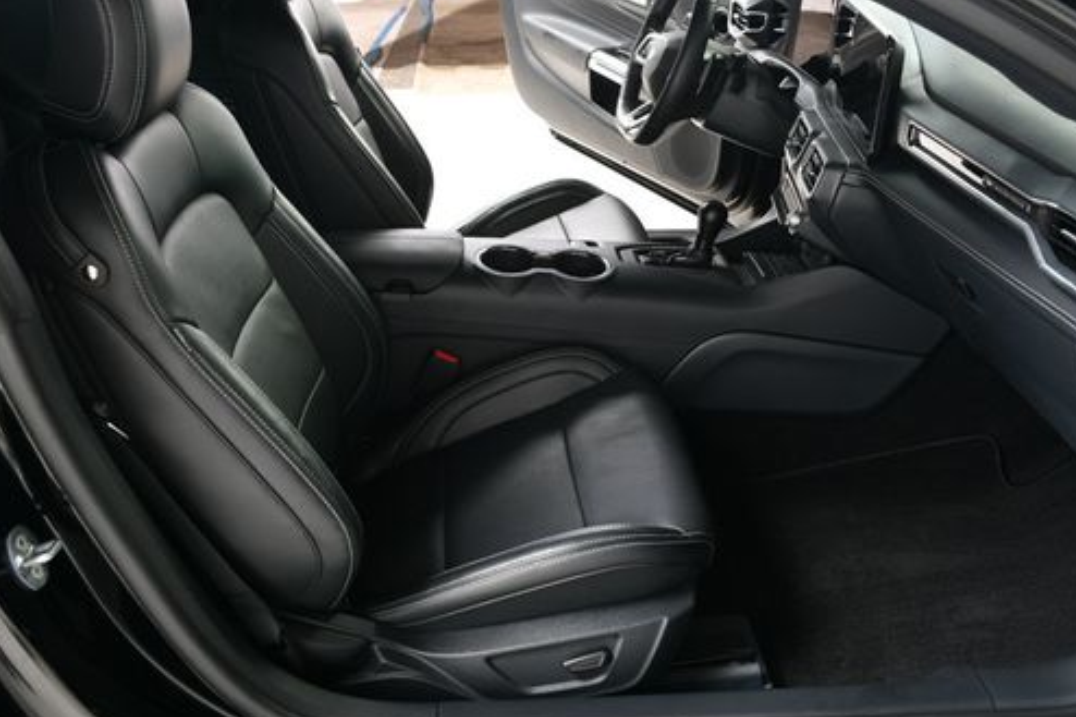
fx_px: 1046
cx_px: 497
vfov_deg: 37.7
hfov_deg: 54.4
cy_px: 288
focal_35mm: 35
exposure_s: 1/160
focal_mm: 18
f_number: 4.5
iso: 100
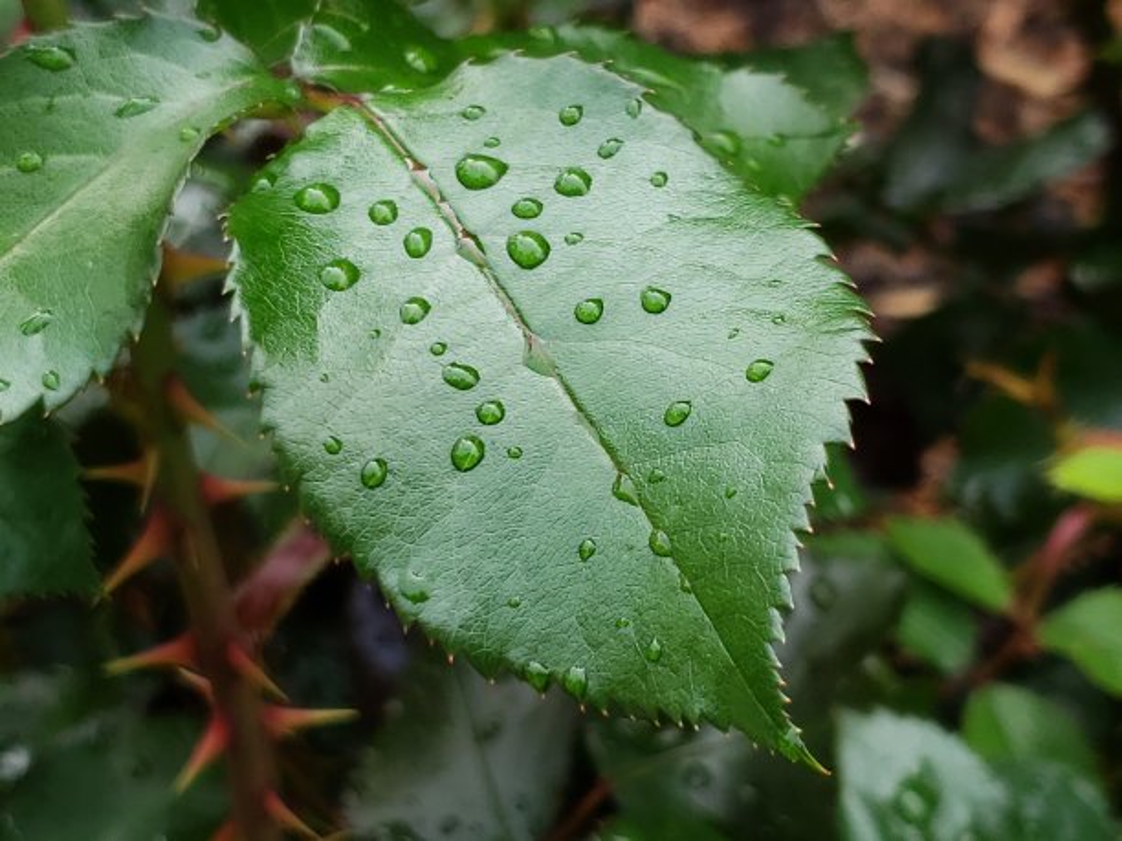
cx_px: 561
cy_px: 420
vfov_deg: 53.1
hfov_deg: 67.3
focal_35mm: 26
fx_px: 843
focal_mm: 4.3
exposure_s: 1/349
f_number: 1.5
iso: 50
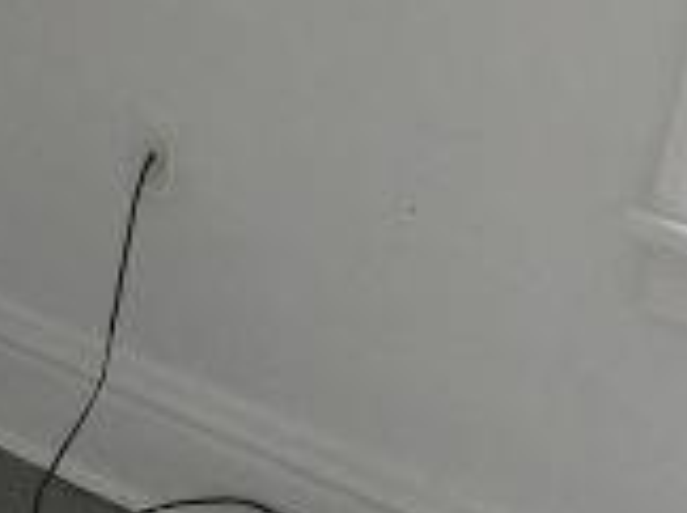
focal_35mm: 142
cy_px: 831
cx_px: -144
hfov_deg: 13.5
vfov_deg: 10.0
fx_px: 2814
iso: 220
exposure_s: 1/30
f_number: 3
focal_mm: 4
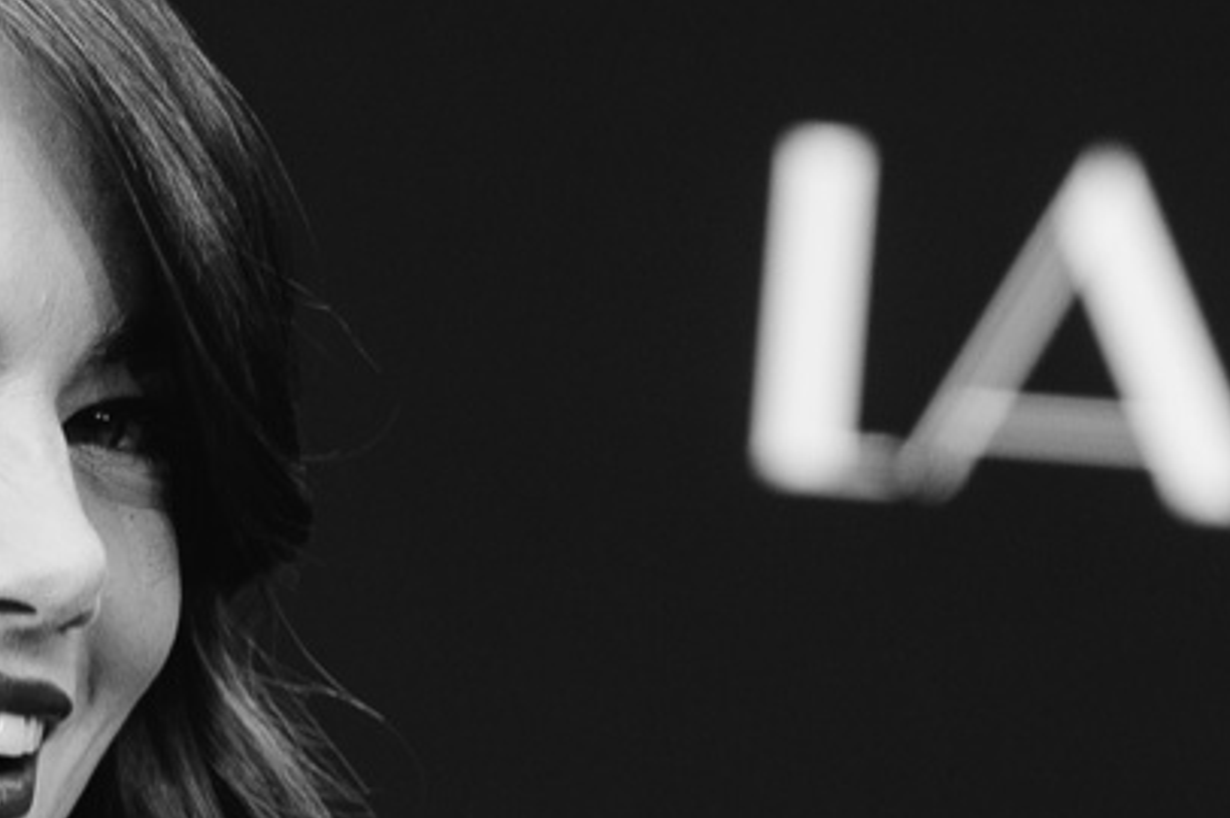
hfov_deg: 3.8
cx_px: 273
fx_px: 18503
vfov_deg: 2.5
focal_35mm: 542
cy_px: 779
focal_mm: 200
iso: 500
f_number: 4.5
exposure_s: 1/1000
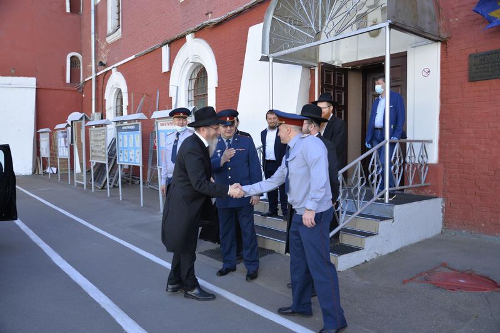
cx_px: 250
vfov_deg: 46.4
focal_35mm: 28
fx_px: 389
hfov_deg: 65.5
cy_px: 166
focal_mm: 28
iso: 250
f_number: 3.8
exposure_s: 1/400
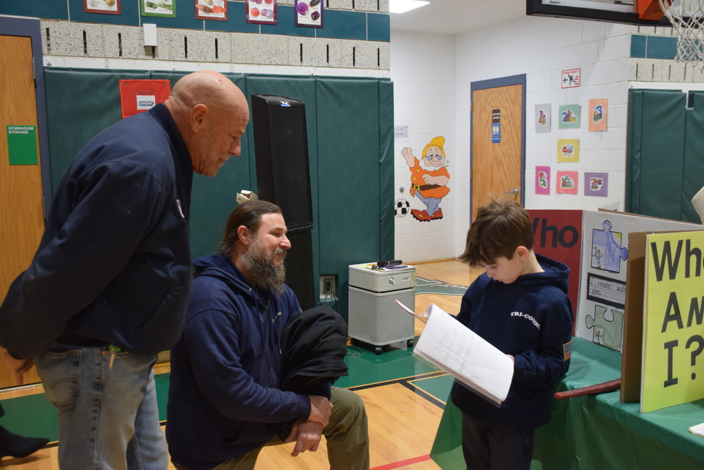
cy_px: 235
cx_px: 352
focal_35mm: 34
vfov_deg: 38.4
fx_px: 675
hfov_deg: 55.1
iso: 1000
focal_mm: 23
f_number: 3.8
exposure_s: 1/60
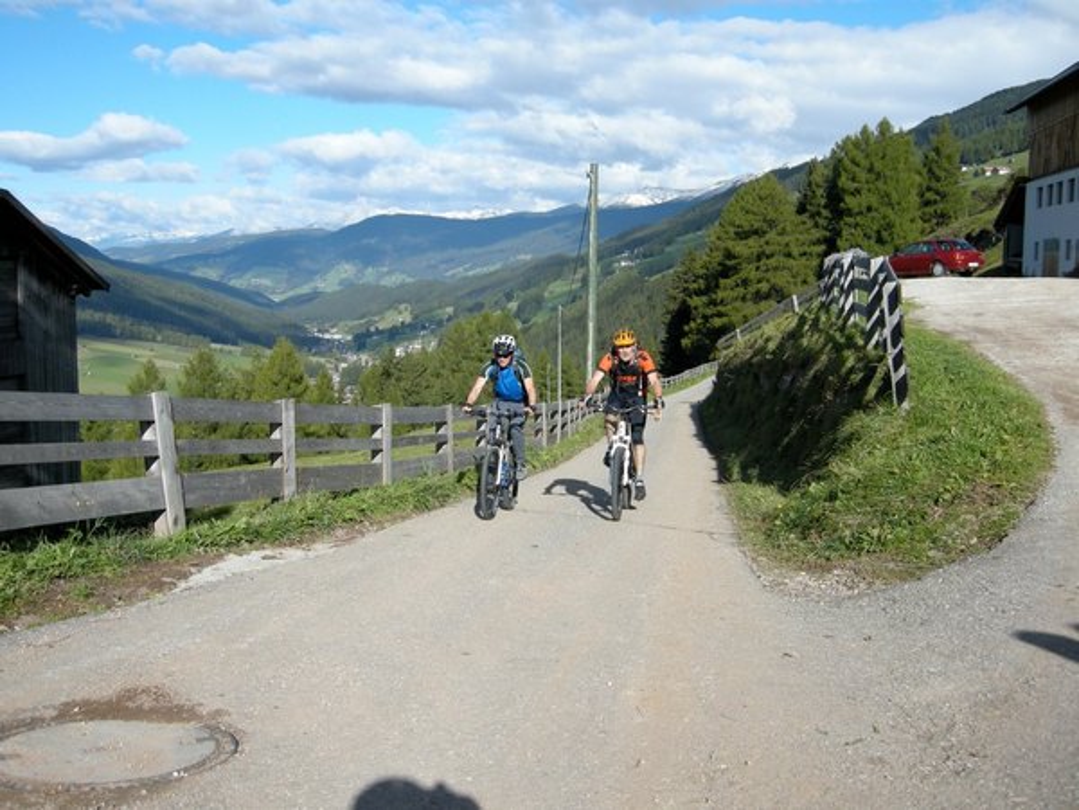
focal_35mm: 35
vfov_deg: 40.7
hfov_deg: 52.6
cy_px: 405
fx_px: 1091
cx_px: 540
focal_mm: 7.5
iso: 64
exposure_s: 1/613
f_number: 3.4
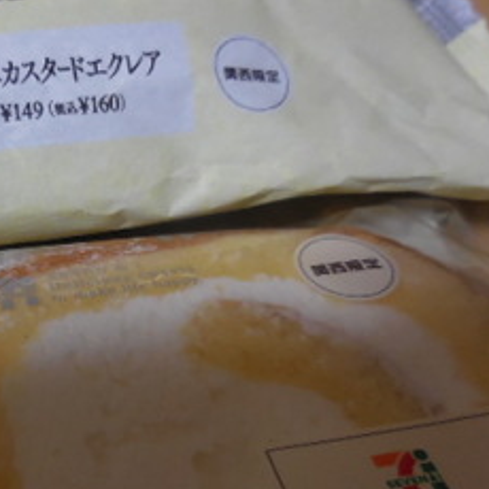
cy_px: 309
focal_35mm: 48
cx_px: 60
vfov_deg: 35.1
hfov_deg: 33.7
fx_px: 767
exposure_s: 1/30
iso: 360
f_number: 3.3
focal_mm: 4.5
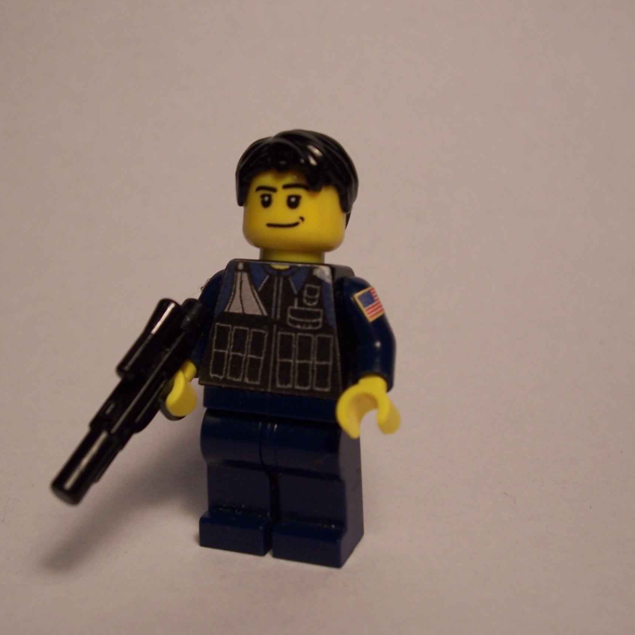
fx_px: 1038
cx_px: 266
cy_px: 317
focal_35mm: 50
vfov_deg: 34.0
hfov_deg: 34.0
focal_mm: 7
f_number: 3
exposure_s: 1/60
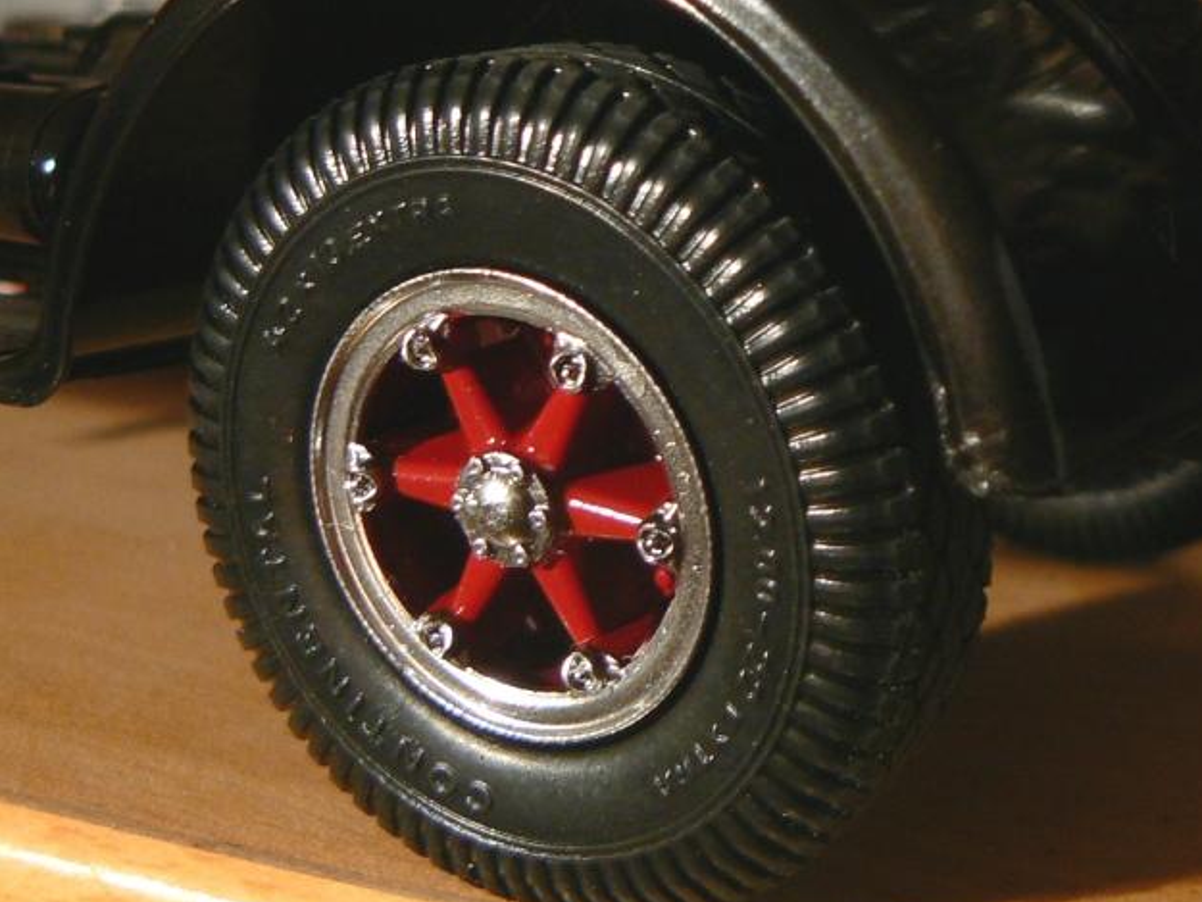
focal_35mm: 59
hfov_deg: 31.9
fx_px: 2049
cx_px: 952
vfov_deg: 24.5
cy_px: 212
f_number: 2.8
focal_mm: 6
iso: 100
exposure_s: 1/8
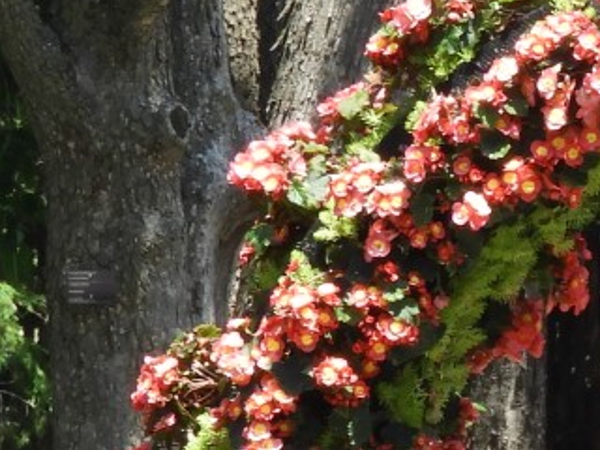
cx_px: 1005
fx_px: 19500
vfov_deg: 1.3
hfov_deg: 1.8
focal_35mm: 1125
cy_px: 510
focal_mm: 44.8
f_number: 5.5
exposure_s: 1/200
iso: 100
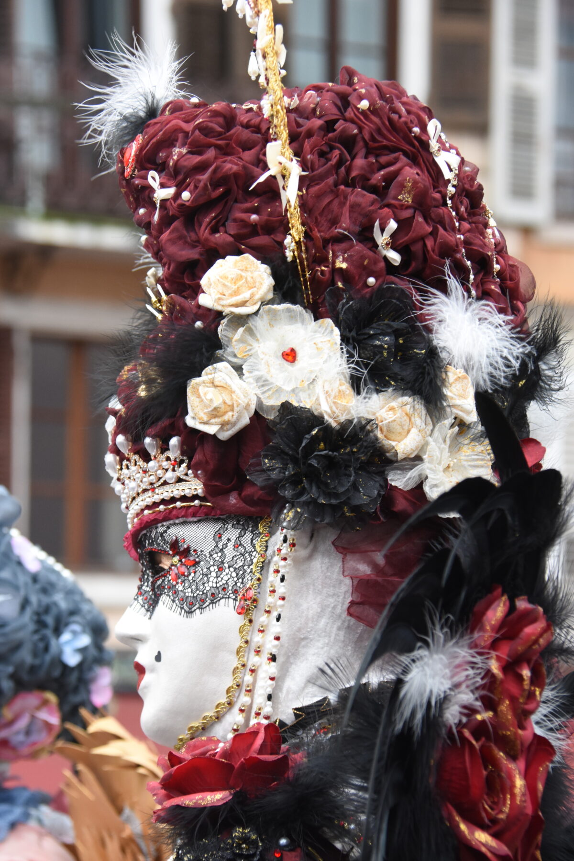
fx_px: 3587
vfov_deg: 13.7
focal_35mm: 150
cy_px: 430
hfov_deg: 9.1
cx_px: 287
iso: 1000
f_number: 5.6
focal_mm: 100
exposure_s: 1/160
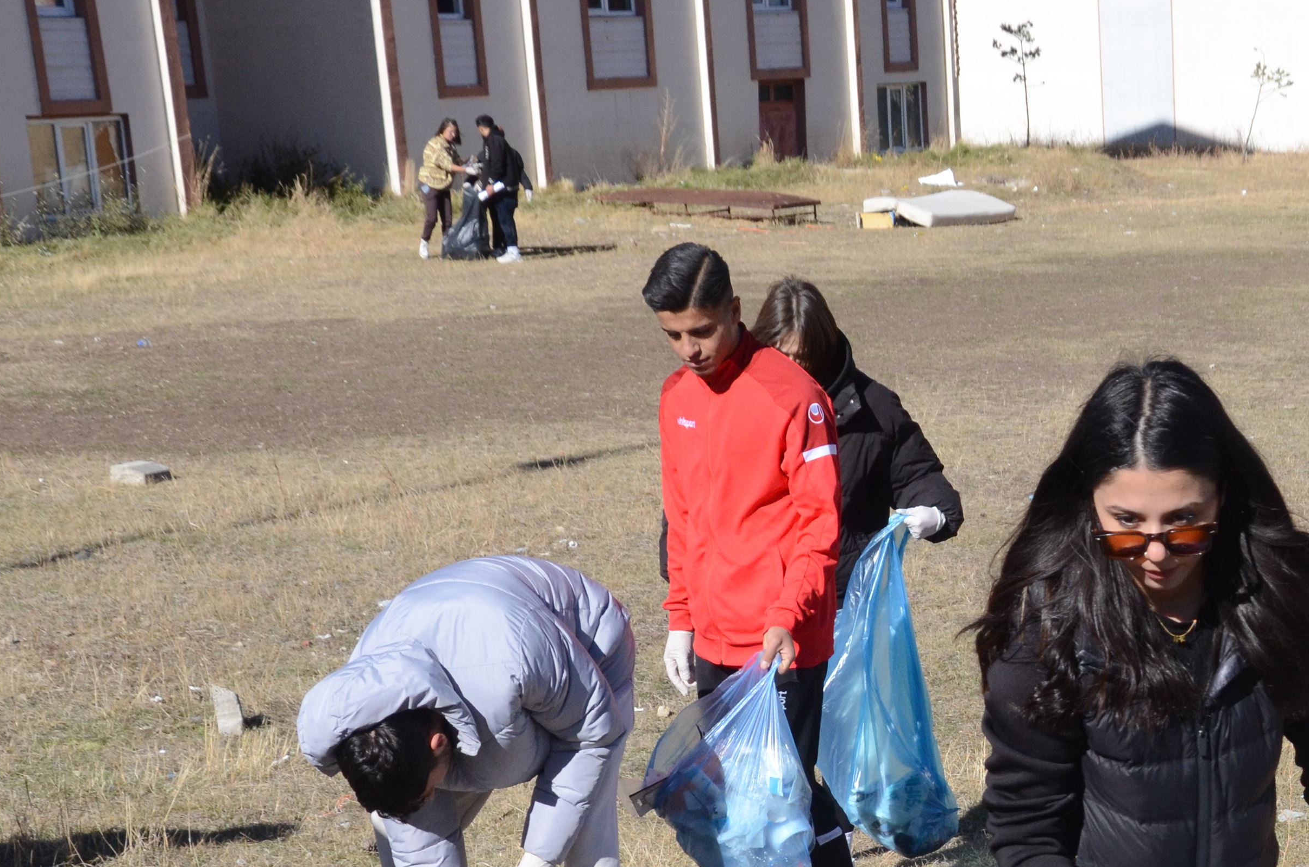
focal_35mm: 92
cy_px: 884
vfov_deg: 14.5
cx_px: 1213
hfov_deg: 21.6
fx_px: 3339
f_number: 8
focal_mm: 30
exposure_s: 1/2000
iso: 800
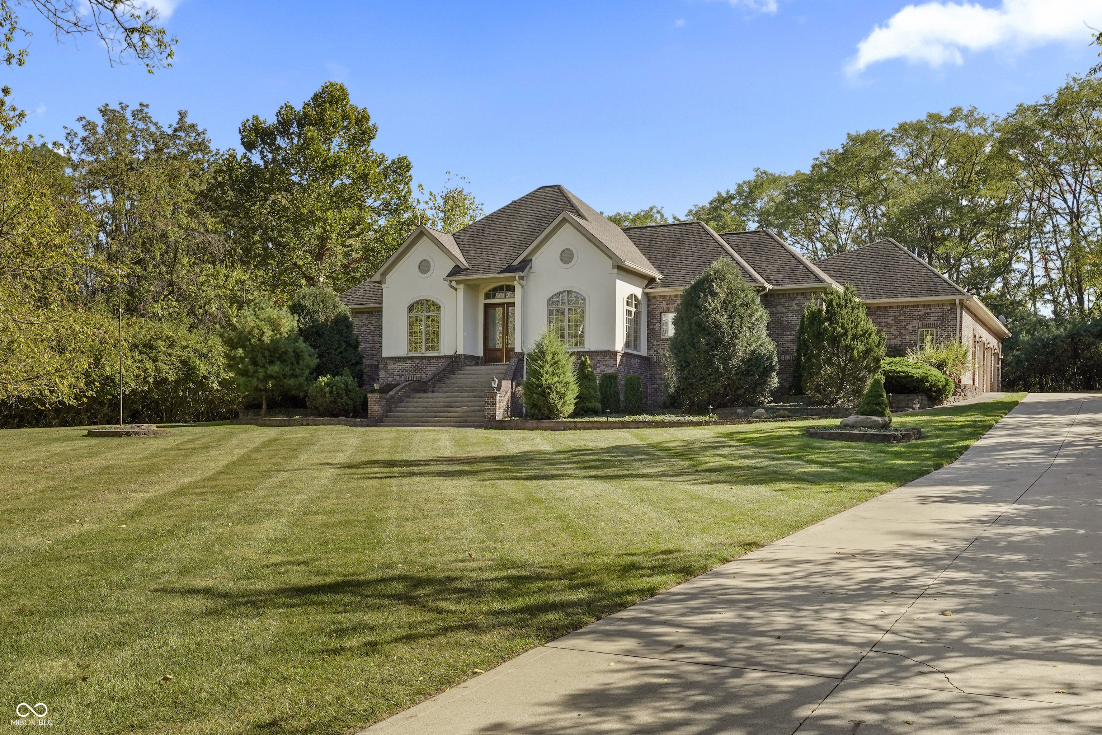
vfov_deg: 36.9
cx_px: 551
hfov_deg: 53.1
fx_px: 1102
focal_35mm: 36
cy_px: 368
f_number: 7.1
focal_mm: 24
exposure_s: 1/1000
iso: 640
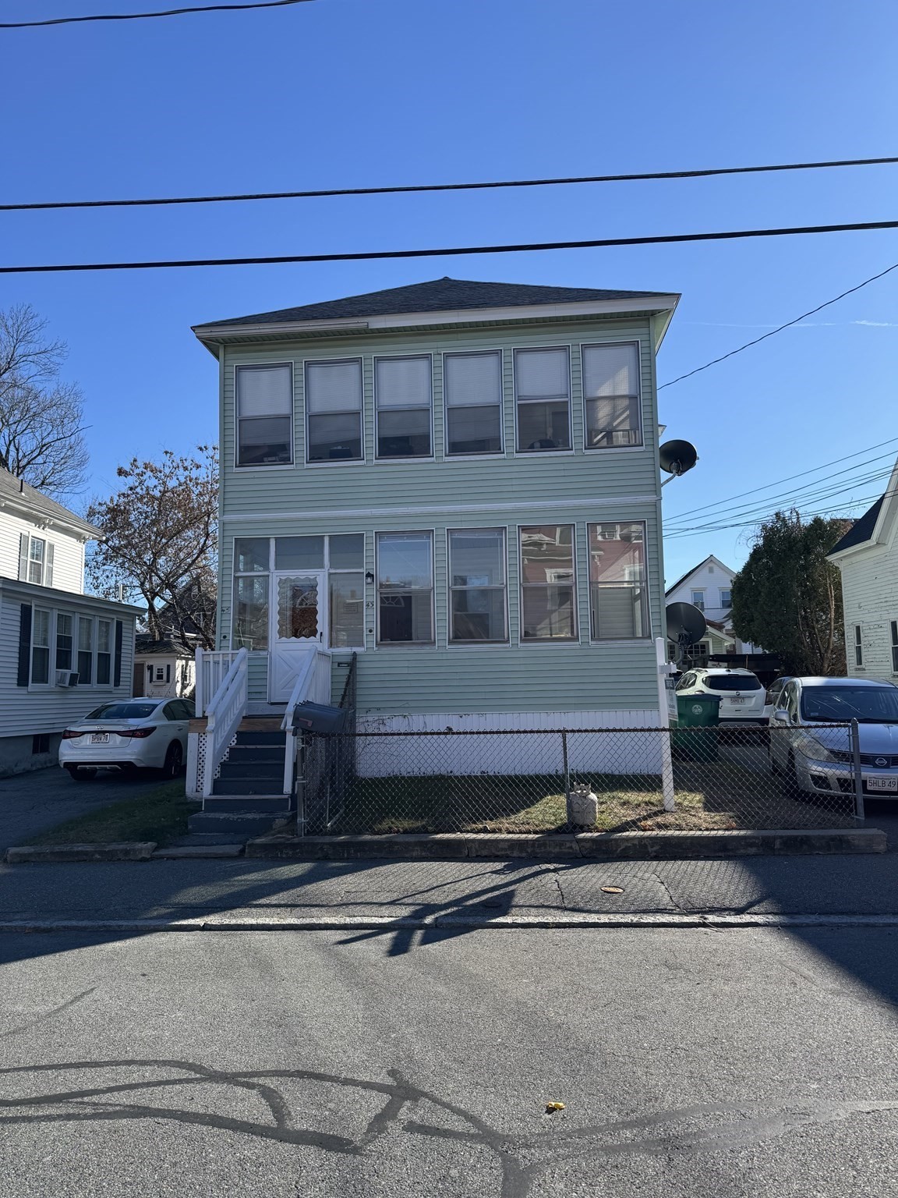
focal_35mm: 24
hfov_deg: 56.8
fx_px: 830
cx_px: 449
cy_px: 599
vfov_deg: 71.6
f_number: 1.78
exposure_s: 1/3247
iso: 80
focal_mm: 6.76
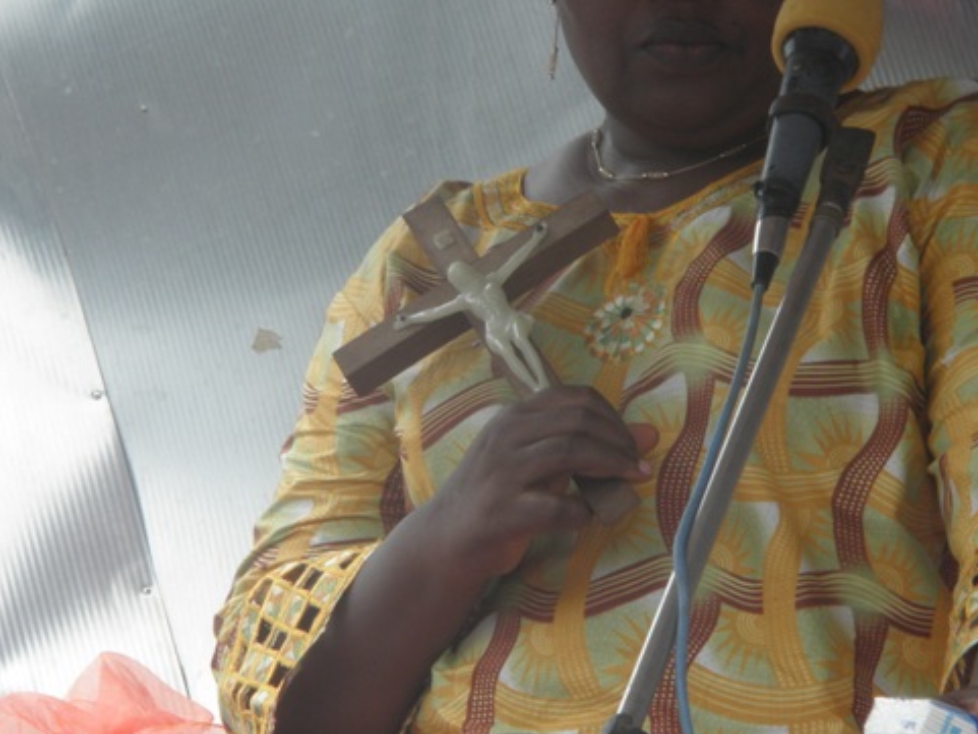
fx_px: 6952
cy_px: 250
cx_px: 634
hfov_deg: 8.0
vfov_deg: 6.0
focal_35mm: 246
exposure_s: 1/160
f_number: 5.4
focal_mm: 25.8
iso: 64
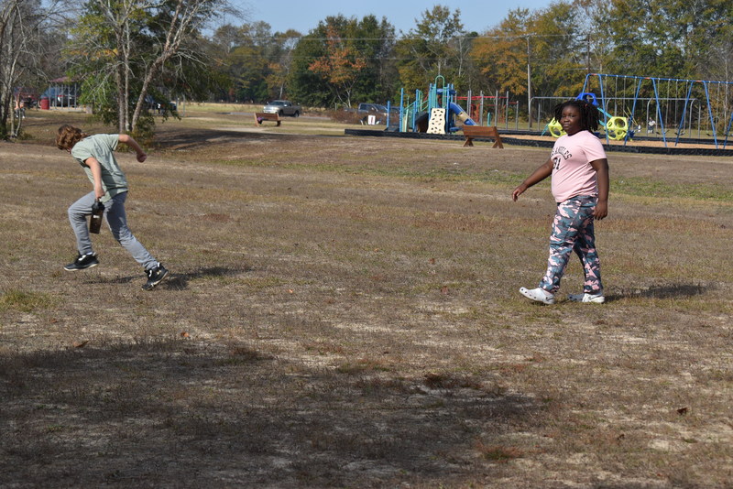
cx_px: 366
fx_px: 1680
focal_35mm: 82
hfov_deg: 24.6
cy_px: 244
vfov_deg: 16.6
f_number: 7.1
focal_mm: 55
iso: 100
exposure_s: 1/400
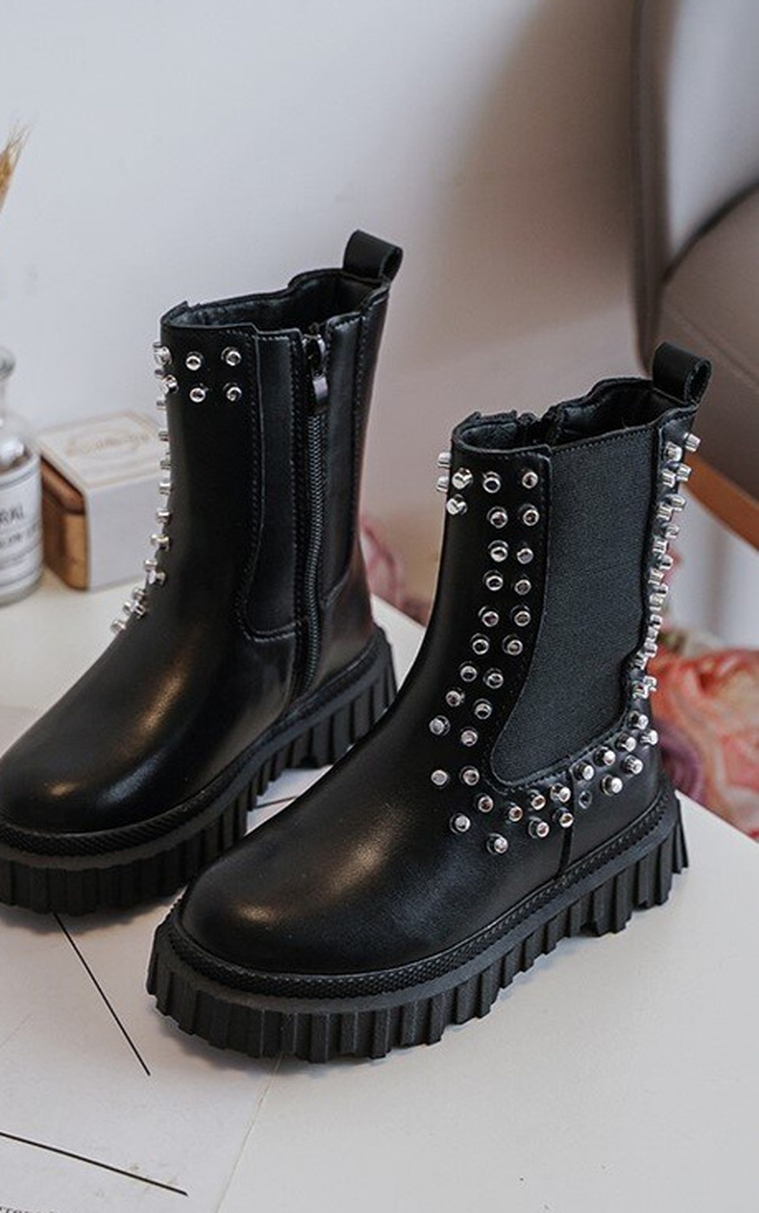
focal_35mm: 51
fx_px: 1687
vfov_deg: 39.6
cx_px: 347
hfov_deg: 25.3
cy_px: 605
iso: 500
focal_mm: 49
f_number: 4
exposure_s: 1/100
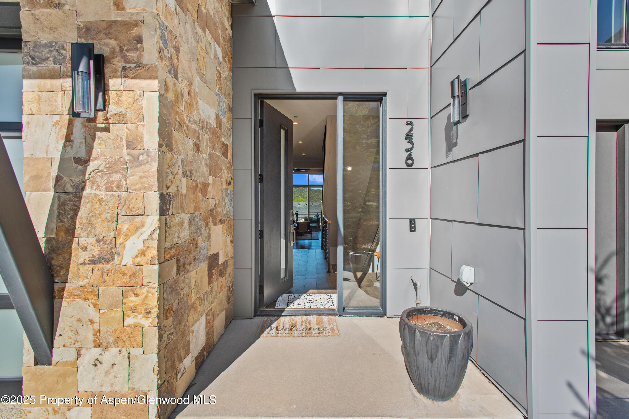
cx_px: 314
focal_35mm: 17
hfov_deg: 93.3
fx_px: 297
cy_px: 210
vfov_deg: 70.5
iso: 400
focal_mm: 17
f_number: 7.1
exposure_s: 1/200
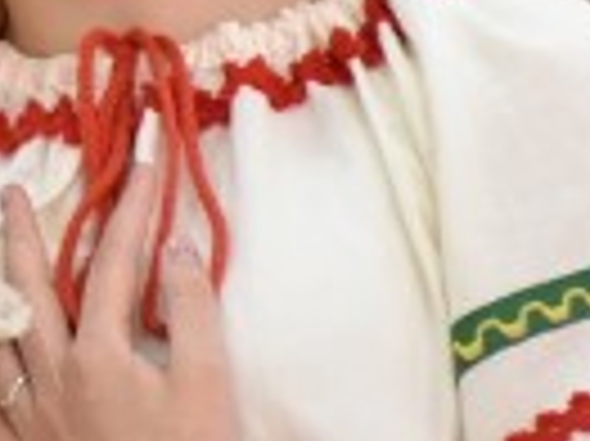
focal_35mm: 991
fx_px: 16875
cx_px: -239
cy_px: 166
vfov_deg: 1.5
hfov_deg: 2.0
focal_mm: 100
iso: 1000
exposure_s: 1/80
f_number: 5.6
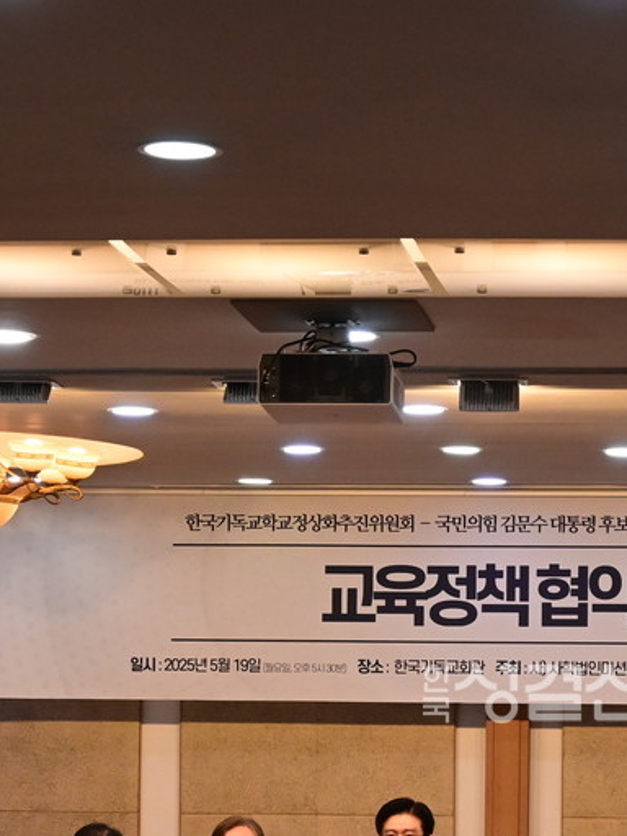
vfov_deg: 17.2
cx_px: 555
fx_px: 2744
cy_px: 691
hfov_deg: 12.9
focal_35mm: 114
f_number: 11
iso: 1600
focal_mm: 31.5
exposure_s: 1/60
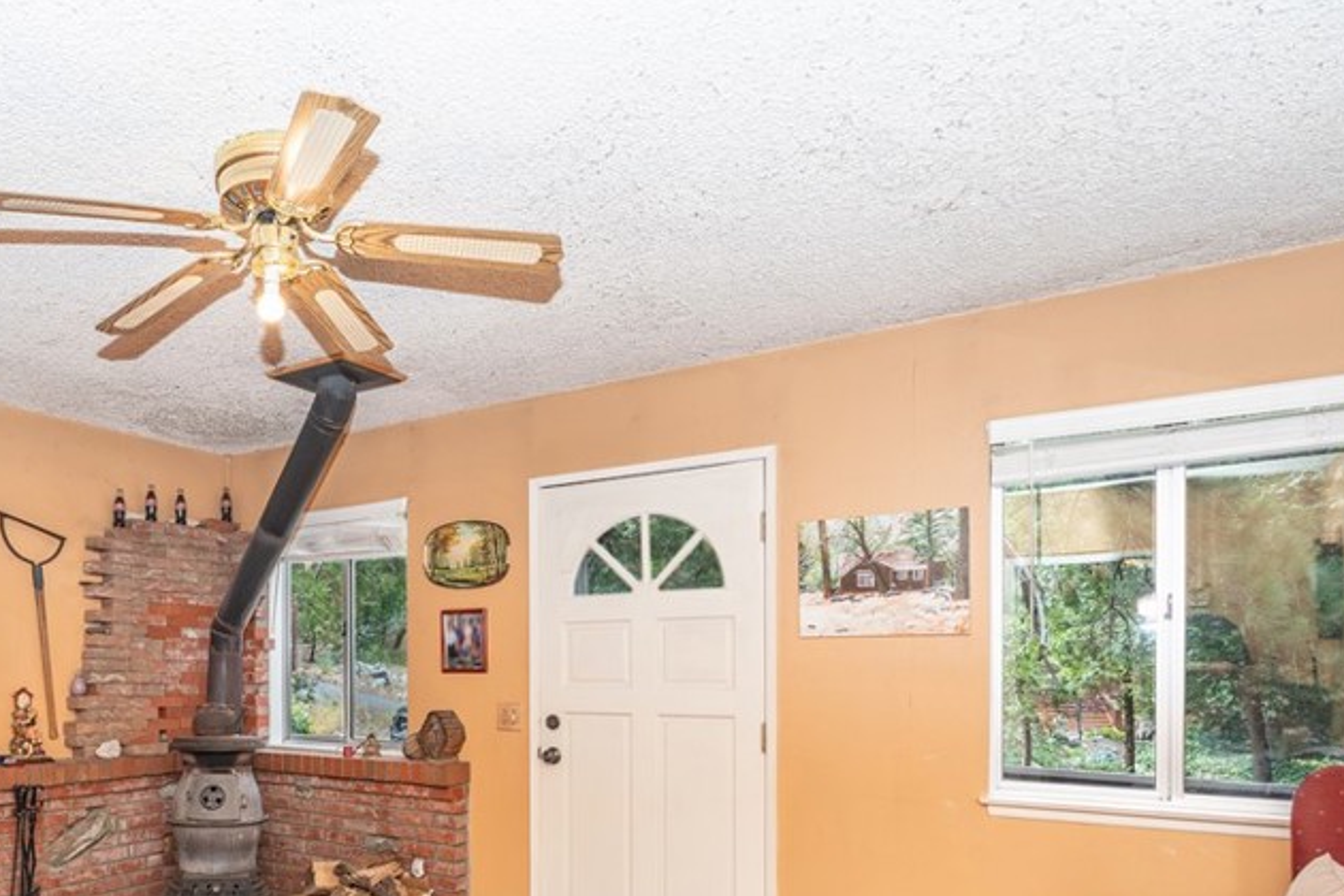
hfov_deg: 64.1
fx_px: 1001
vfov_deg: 46.8
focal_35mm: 27
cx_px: 350
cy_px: 652
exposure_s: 1/60
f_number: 4
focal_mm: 16.5
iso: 100
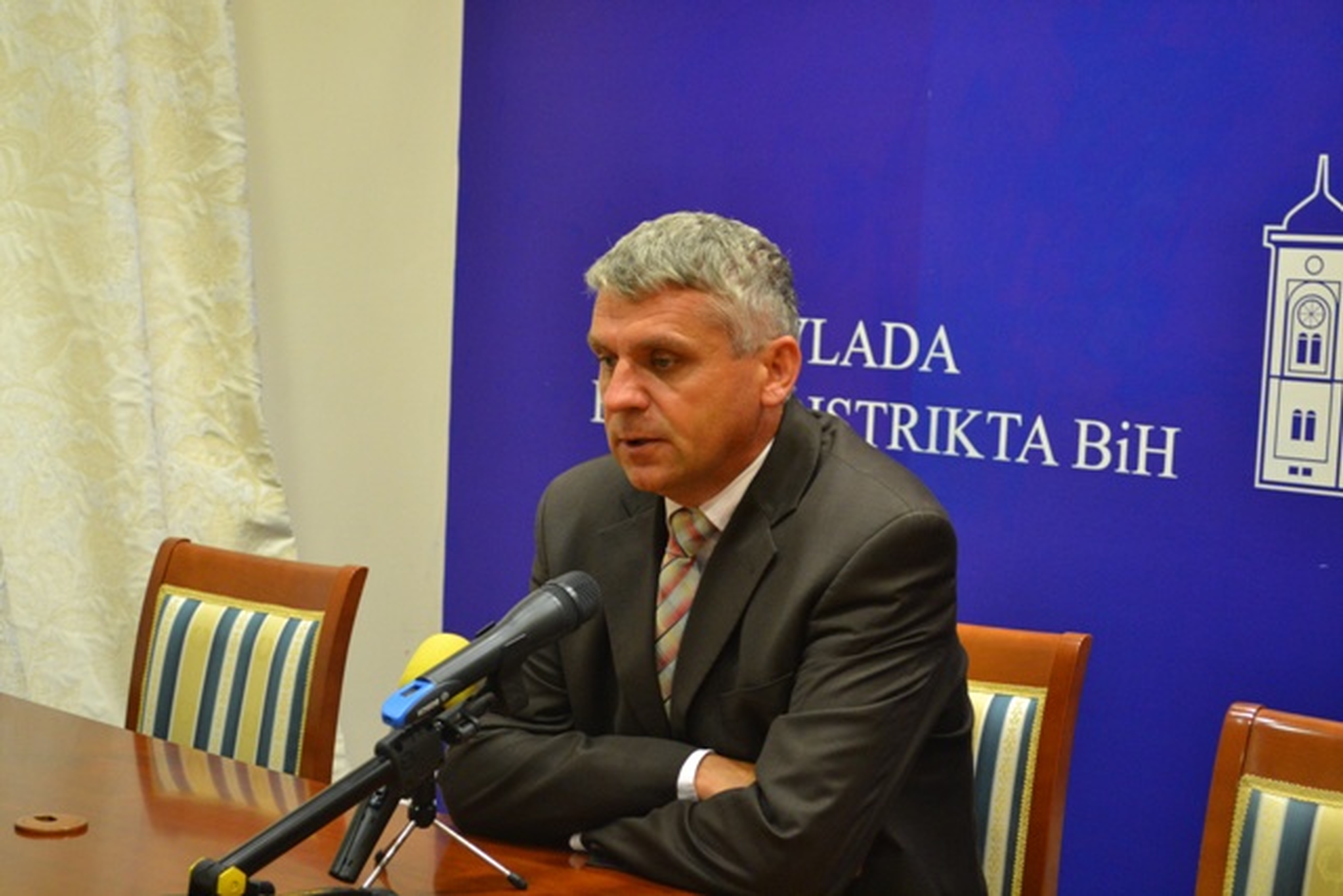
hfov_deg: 33.4
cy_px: 448
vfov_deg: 22.6
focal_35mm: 60
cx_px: 672
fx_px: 2239
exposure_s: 1/60
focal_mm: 40
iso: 1800
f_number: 5.3
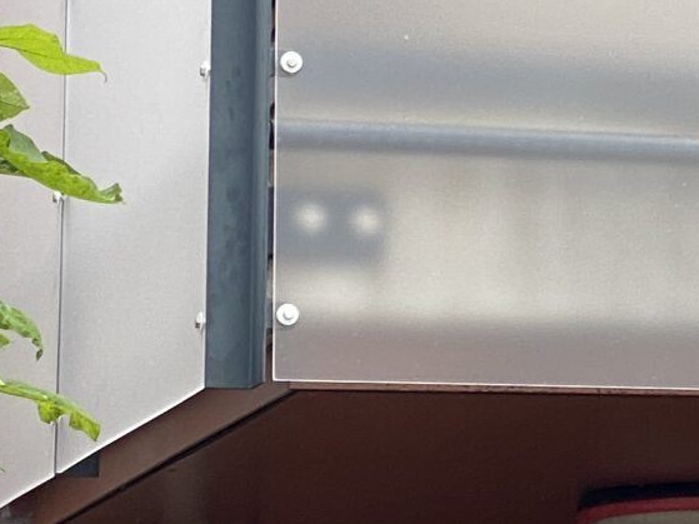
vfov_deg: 6.2
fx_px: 4805
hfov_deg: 8.0
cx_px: 1245
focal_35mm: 238
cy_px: 19
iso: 20
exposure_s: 1/193
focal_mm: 6
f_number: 2
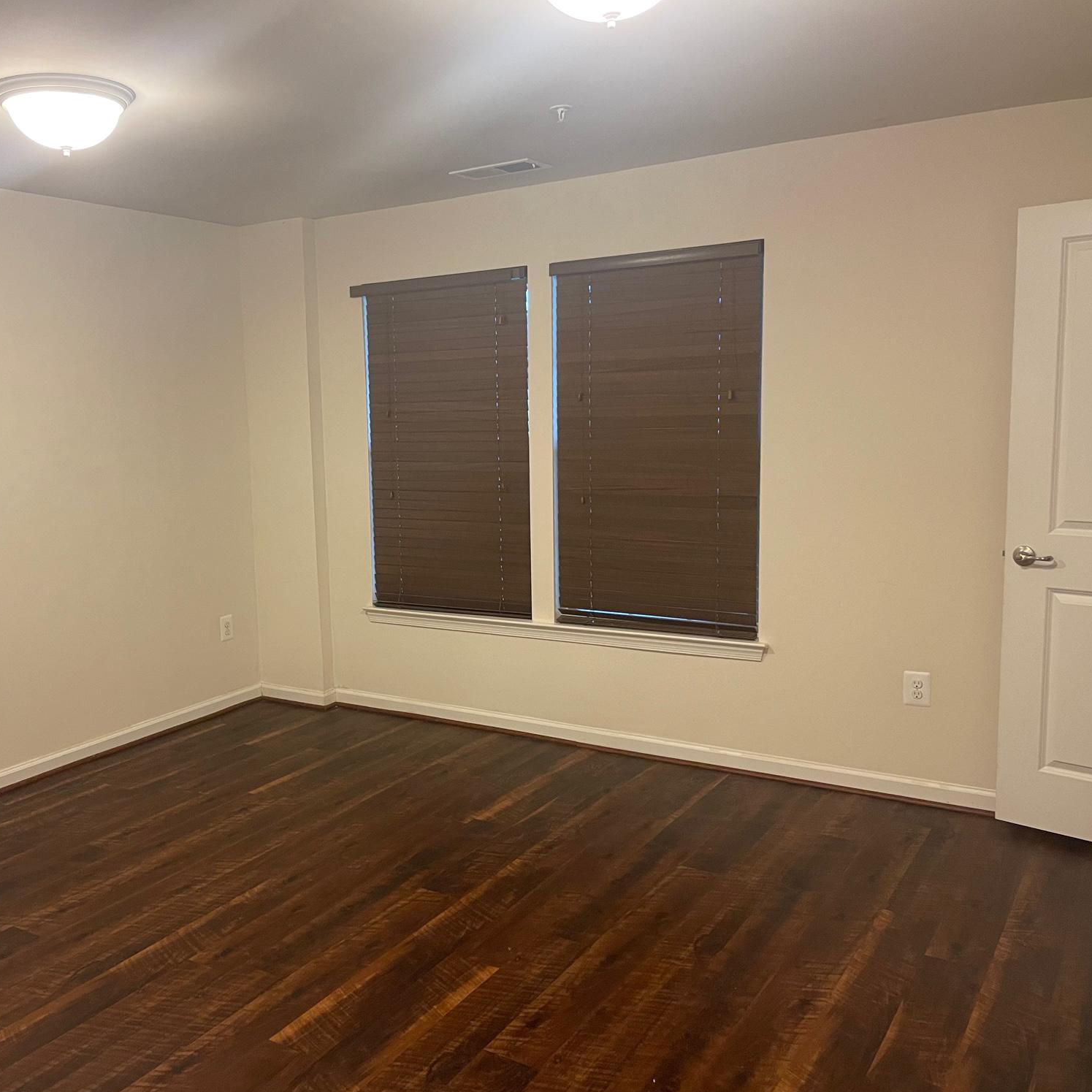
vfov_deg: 52.5
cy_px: 551
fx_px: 1106
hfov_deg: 51.8
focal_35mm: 31
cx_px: 388
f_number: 1.6
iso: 160
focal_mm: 4.2
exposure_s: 1/60
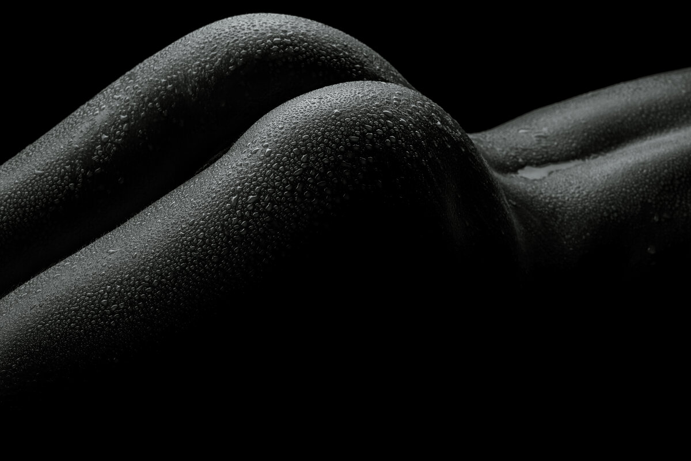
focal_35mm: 60
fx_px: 1152
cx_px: 346
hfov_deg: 33.4
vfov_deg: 22.6
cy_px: 230
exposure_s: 1/160
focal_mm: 60
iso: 64
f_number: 10
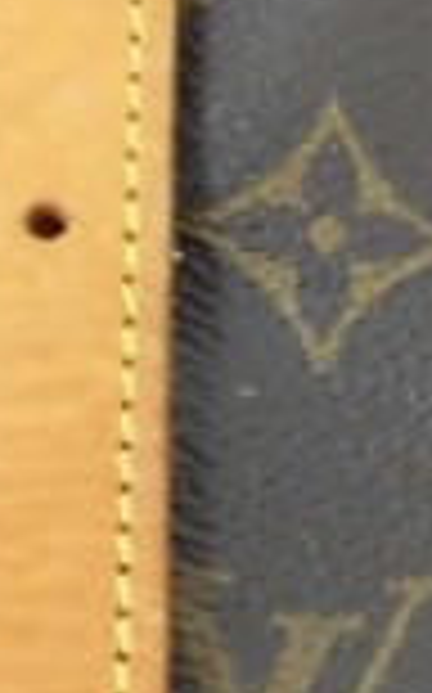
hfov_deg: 11.4
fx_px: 2001
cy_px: 288
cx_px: 806
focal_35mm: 106
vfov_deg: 19.6
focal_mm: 4.3
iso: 320
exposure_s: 1/30
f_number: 3.1
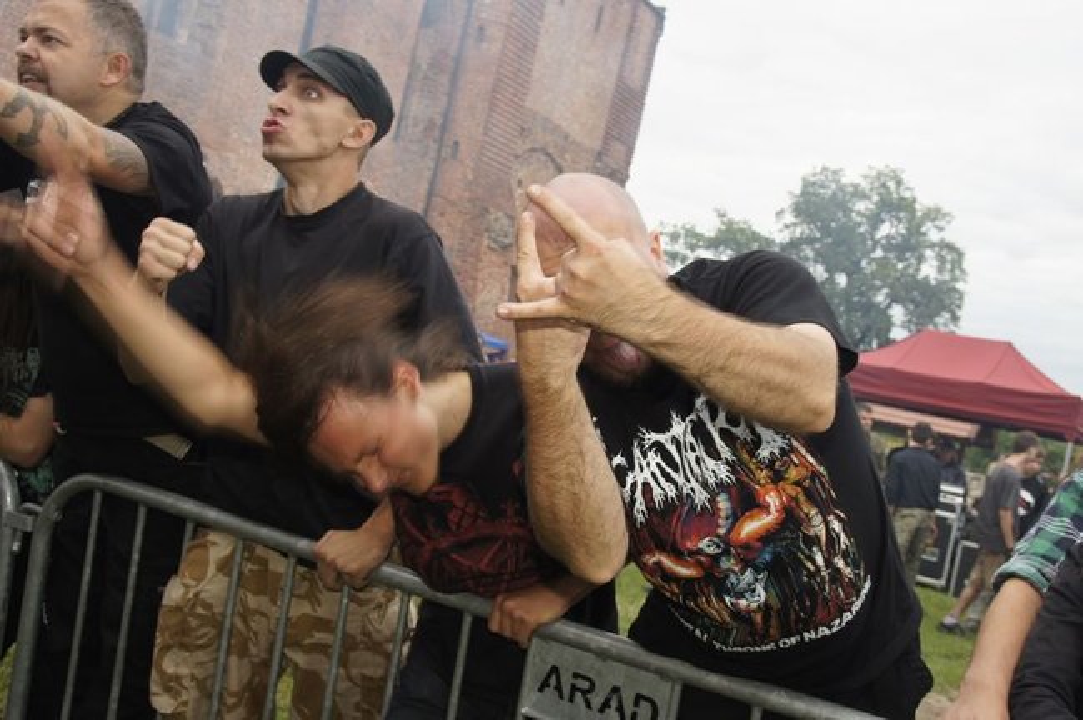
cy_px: 360
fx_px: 1172
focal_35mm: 39
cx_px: 542
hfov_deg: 49.6
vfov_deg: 34.1
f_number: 7.1
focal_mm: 26
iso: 100
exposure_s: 1/80
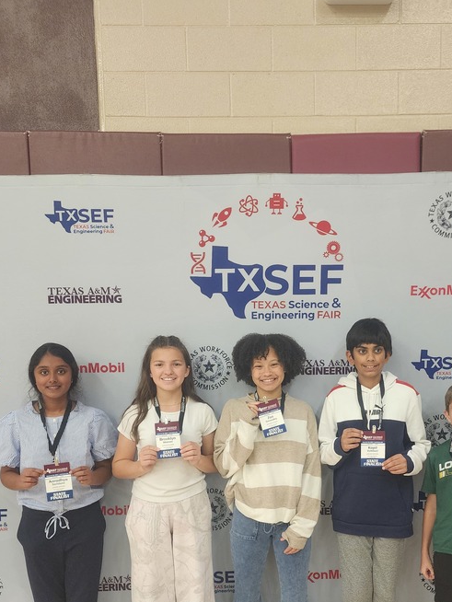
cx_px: 289
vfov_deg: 50.3
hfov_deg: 39.4
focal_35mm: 36
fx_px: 626
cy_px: 410
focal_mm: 6.4
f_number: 1.8
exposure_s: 1/120
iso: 500
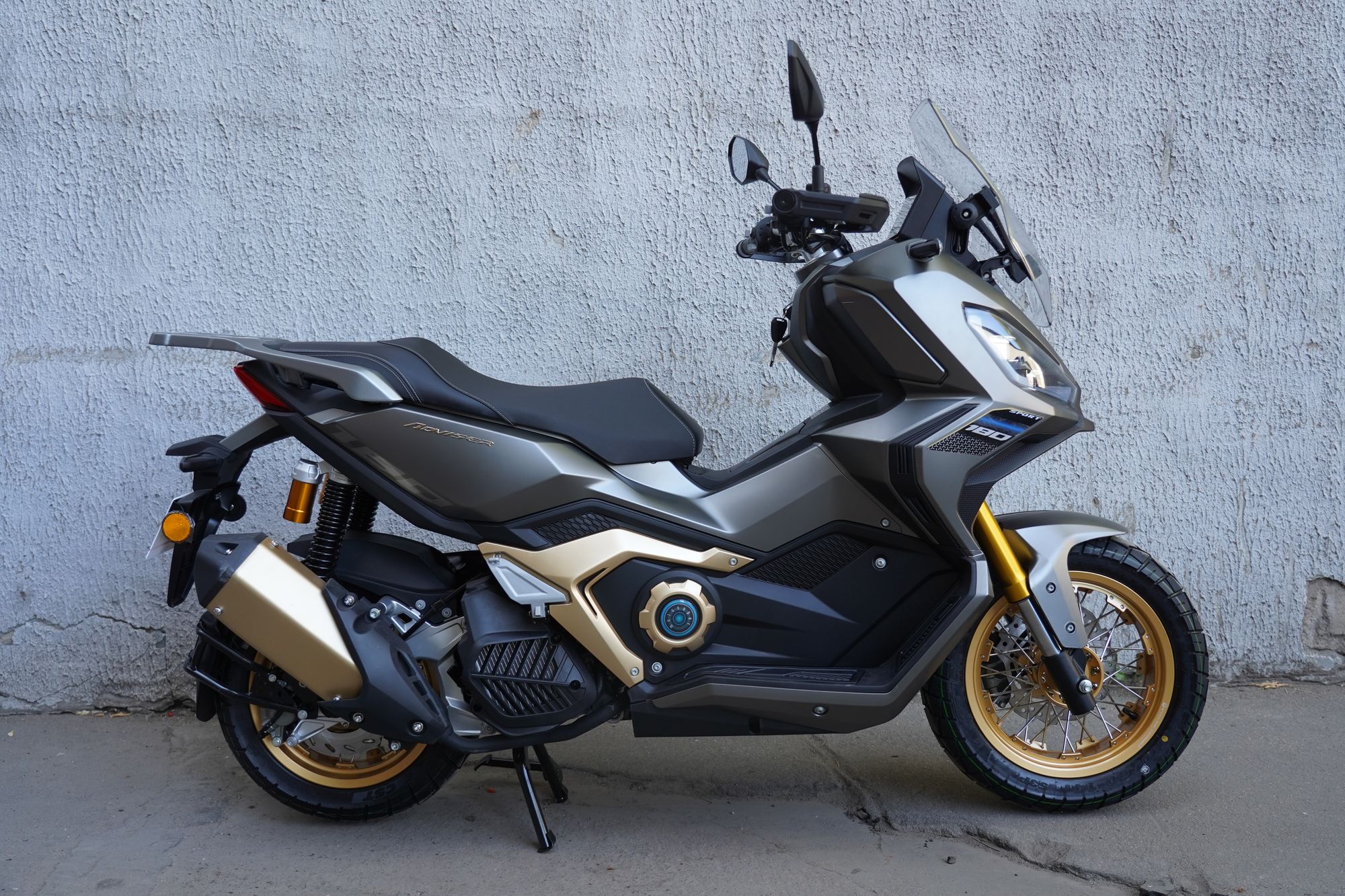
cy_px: 448
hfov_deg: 57.2
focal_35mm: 33
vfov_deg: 40.0
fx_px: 1233
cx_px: 672
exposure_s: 1/160
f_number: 4
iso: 400
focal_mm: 33
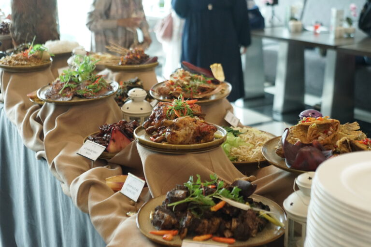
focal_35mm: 50
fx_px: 515
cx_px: 186
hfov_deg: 39.6
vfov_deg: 27.0
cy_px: 124
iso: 3200
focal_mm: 50
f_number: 4
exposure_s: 1/160
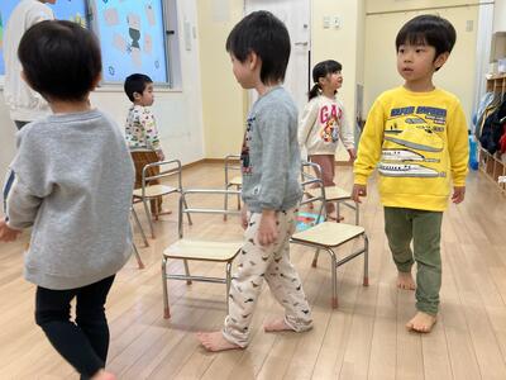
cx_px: 253
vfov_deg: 49.7
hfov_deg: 63.4
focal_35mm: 28
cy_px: 190
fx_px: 409
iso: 64
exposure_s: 1/100
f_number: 1.8
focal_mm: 3.99
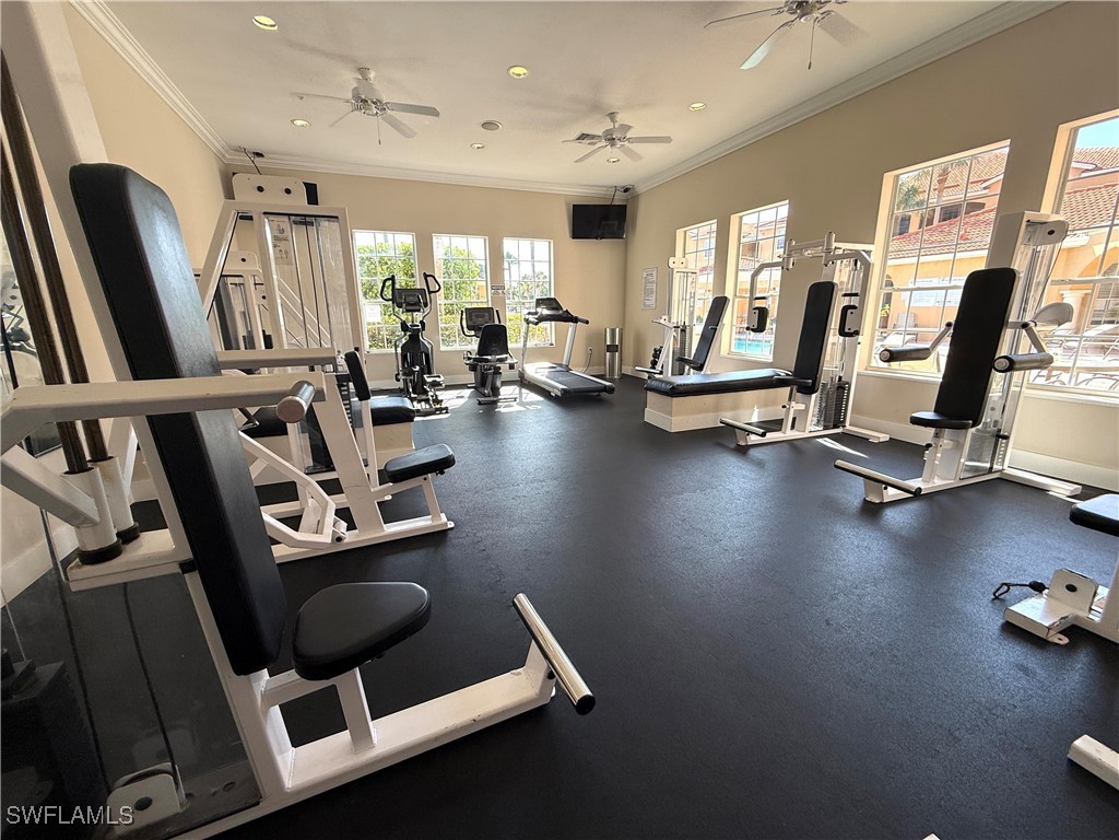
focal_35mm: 14
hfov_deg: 102.1
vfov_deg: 85.7
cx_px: 560
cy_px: 420
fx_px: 453
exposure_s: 1/175
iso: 64
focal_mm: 2.22
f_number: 2.2
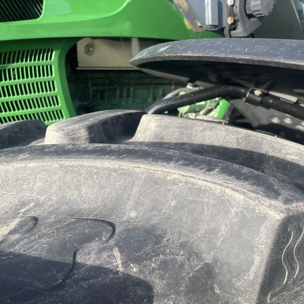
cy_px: 151
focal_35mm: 31
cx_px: 169
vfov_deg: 52.5
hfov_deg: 52.4
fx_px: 308
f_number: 1.6
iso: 32
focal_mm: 4.2
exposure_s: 1/465
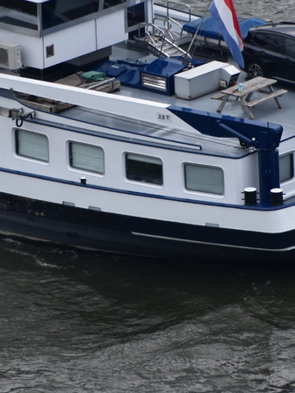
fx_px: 13158
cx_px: 125
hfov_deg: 1.3
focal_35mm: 1158
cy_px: 66
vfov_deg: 1.7
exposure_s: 1/800
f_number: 6.3
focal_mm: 300
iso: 200
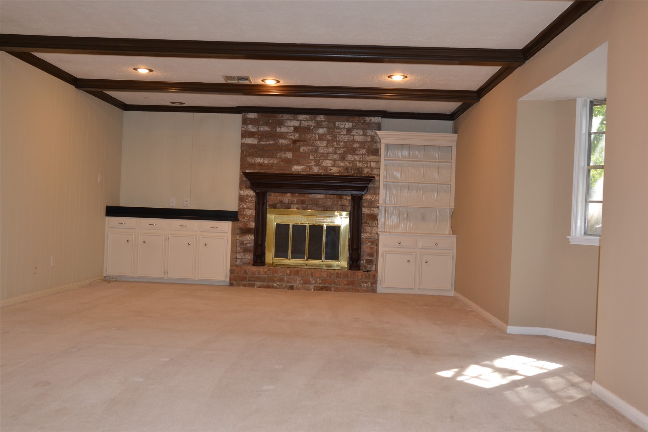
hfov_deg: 61.9
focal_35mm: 30
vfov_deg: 43.6
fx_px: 540
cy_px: 216
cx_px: 324
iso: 400
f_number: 2.8
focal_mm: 20
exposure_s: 1/60
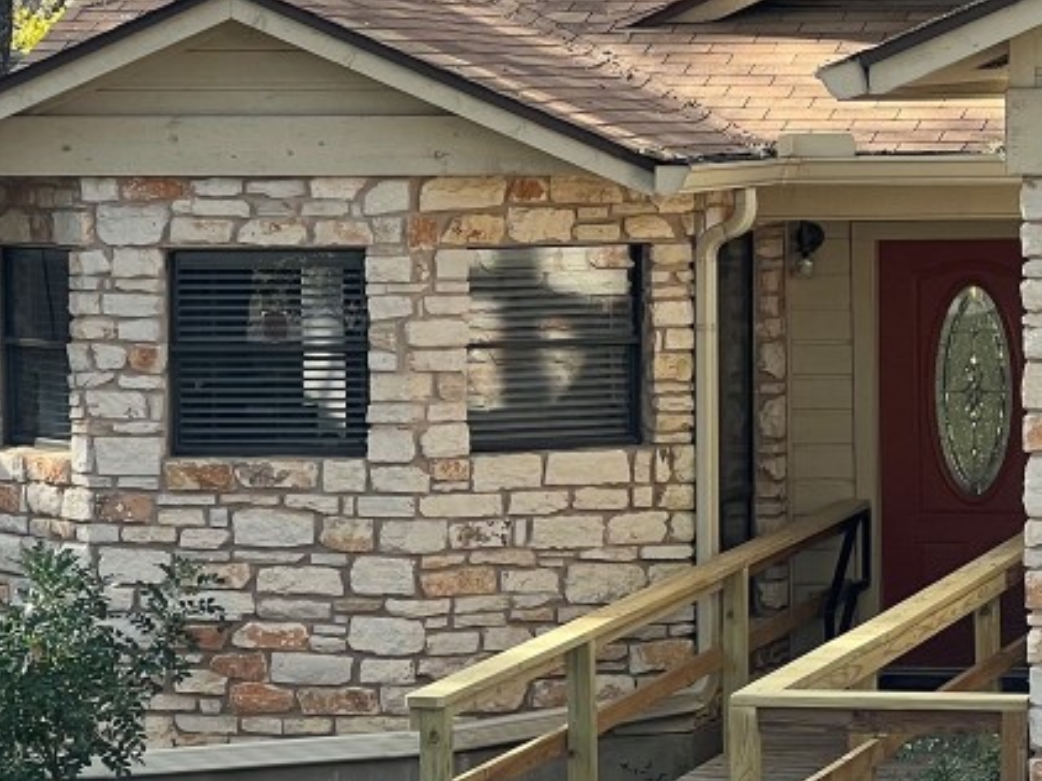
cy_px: 457
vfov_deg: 7.9
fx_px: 5626
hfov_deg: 10.5
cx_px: 1049
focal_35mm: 187
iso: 32
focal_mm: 9
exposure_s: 1/99
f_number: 2.8
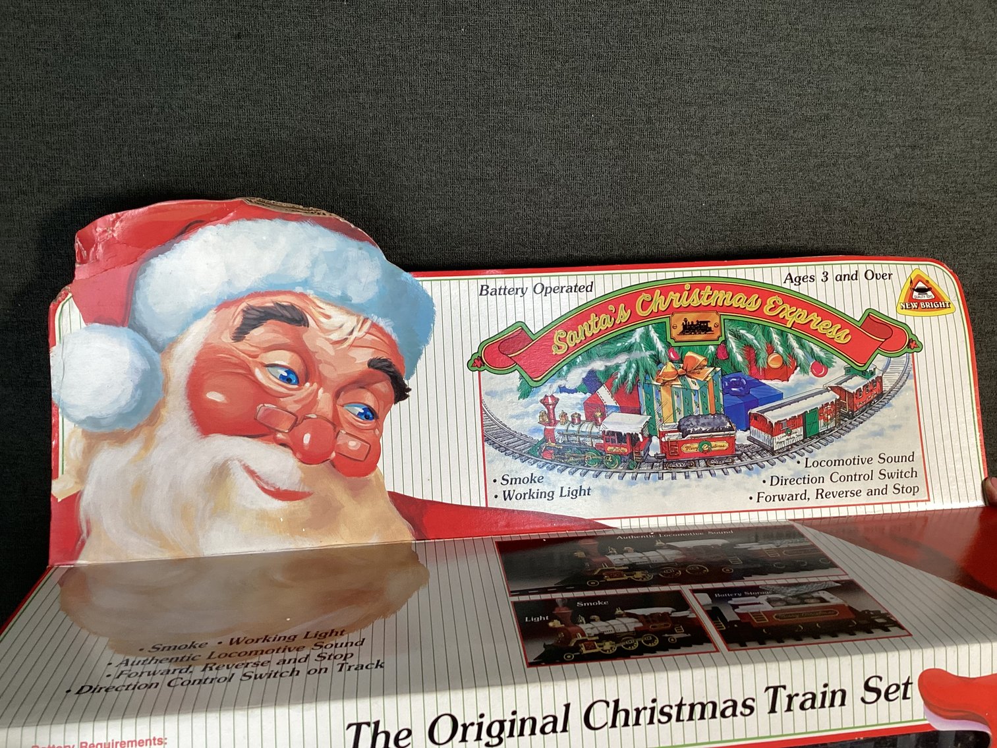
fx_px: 893
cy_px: 374
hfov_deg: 58.3
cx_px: 498
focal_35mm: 31
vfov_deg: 45.4
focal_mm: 3.3
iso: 80
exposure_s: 1/60
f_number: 2.4
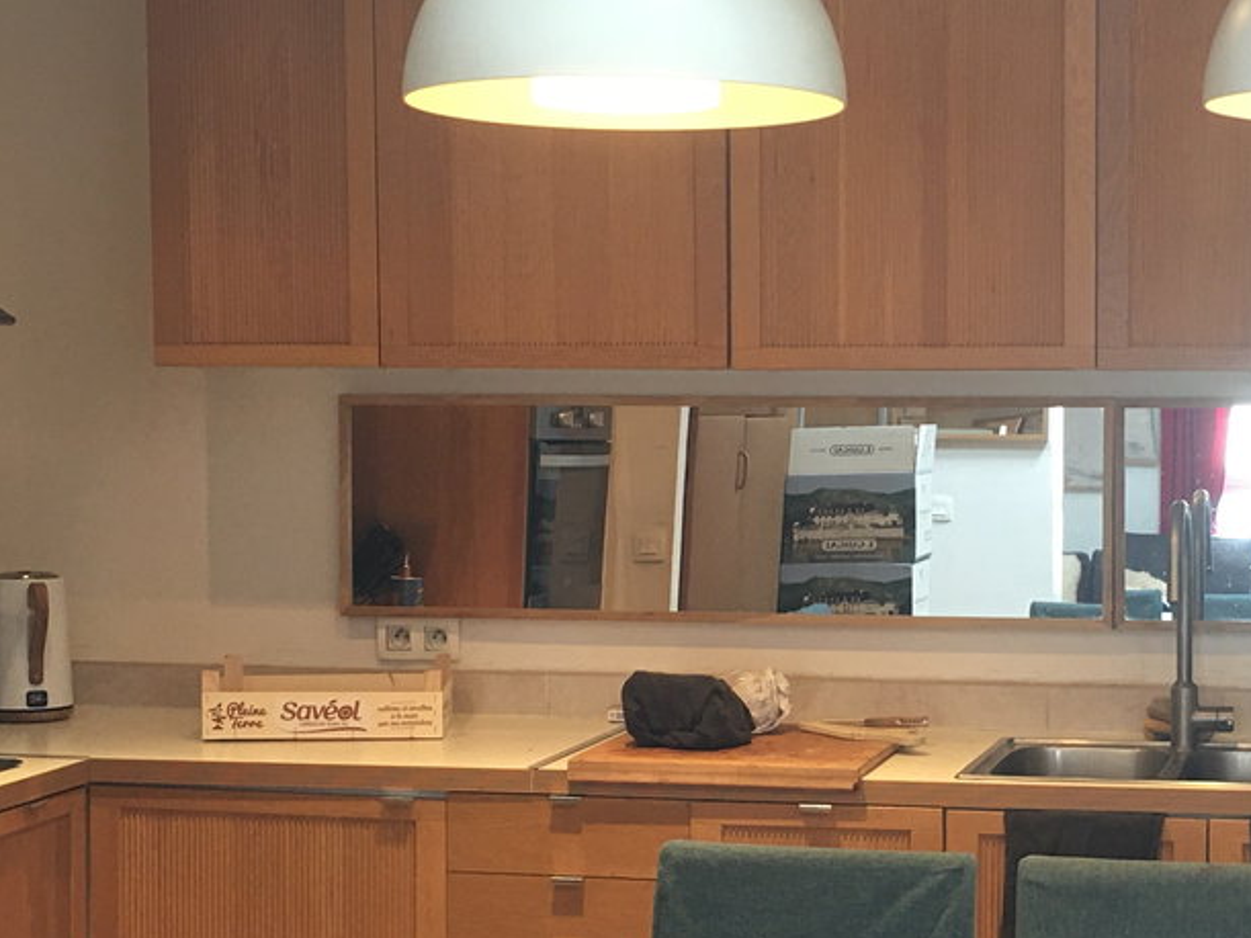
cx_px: 948
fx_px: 2746
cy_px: 604
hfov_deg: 25.3
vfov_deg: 19.3
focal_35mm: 76
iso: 40
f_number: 2.2
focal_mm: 4.15
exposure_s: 1/17
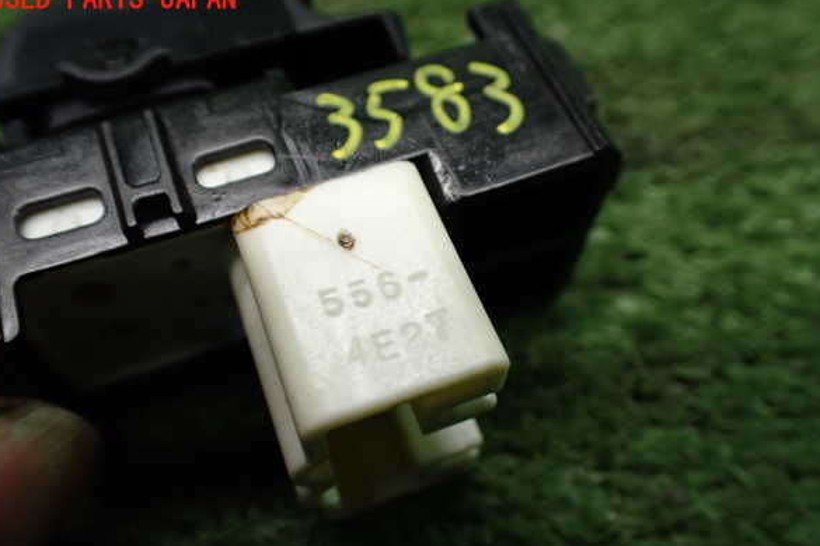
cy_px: 297
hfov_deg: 58.7
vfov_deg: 41.1
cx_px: 402
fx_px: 729
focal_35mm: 32
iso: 400
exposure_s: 1/125
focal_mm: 5.4
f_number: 2.3
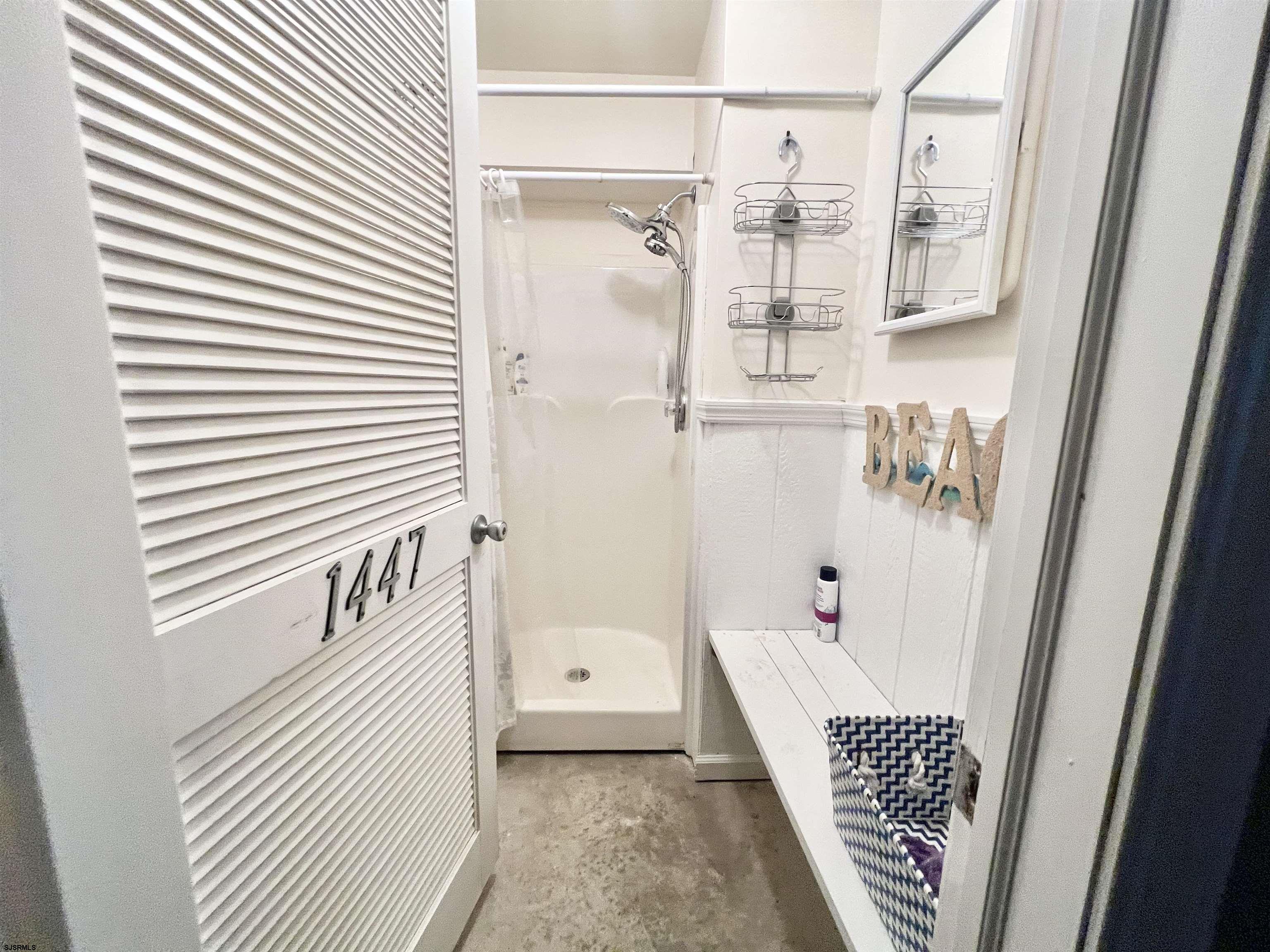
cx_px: 635
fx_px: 477
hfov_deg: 106.2
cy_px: 476
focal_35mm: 13
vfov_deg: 89.9
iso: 250
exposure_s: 1/60
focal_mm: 1.57
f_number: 1.8
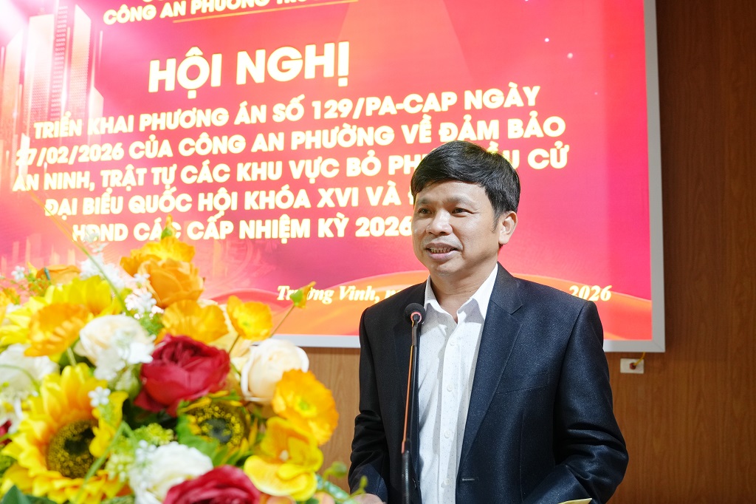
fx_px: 756
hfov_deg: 53.1
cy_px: 252
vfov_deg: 36.8
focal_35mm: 36
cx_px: 378
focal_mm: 24
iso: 800
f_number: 4
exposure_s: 1/60
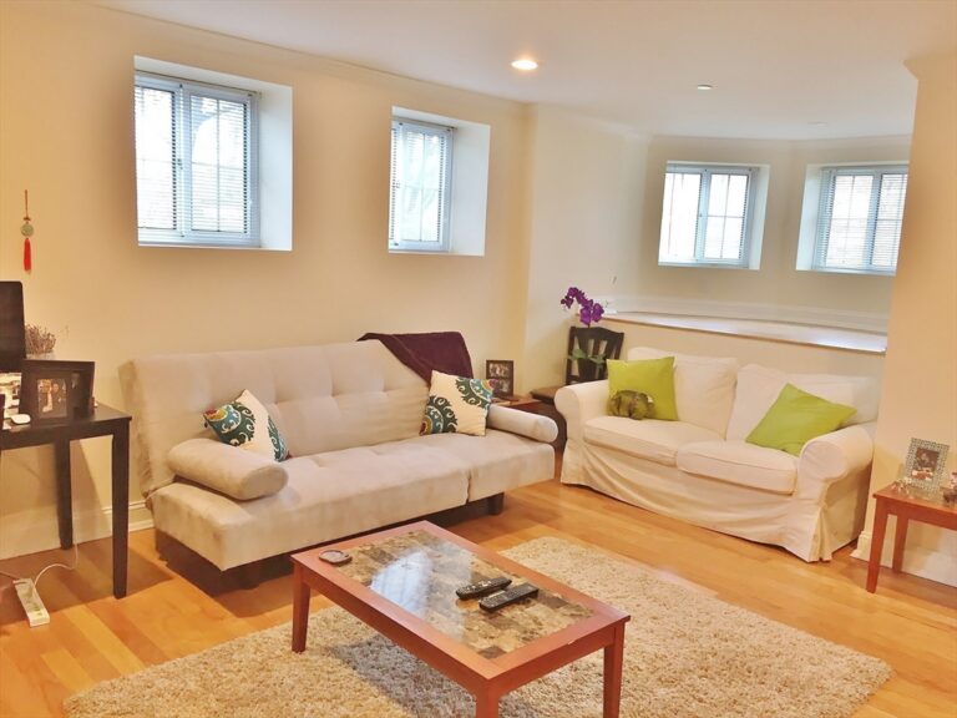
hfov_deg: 61.7
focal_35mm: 29
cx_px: 478
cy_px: 359
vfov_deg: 48.2
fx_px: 802
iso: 64
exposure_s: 1/30
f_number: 2.2
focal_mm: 4.15
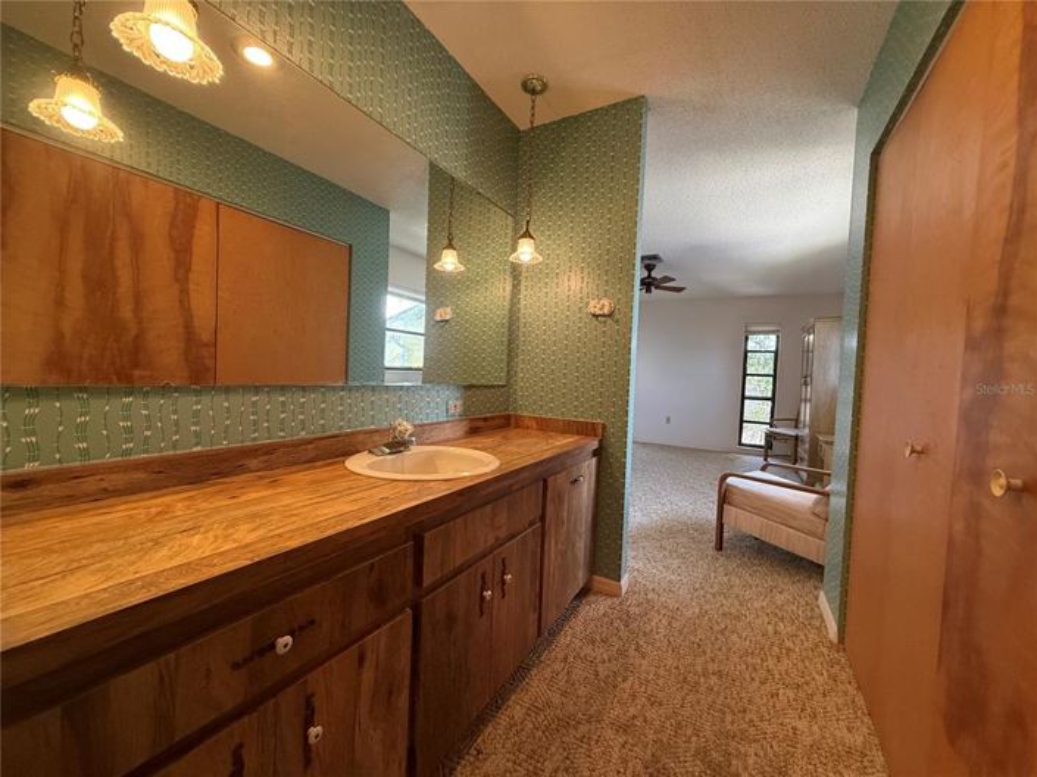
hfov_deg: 102.1
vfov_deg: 85.6
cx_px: 518
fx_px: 419
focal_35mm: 14
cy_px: 388
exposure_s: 1/120
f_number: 2.2
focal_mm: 2.22
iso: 320
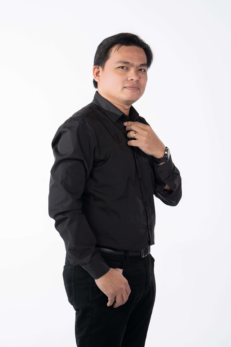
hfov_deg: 11.0
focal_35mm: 124
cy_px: 174
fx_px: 1198
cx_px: 116
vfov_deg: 16.5
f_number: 3.2
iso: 320
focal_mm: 83
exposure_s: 1/80
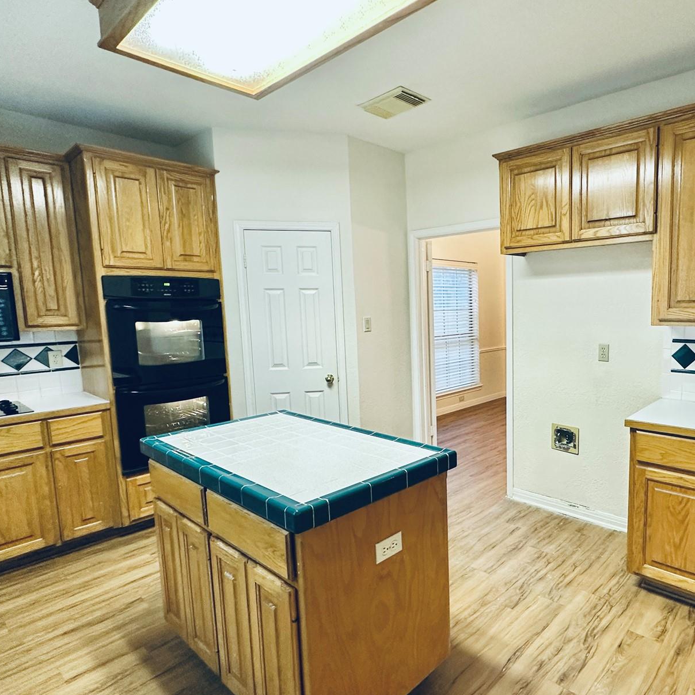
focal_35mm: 21
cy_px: 359
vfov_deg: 72.1
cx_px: 474
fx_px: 477
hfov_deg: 69.7
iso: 200
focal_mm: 2.22
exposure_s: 1/60
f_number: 2.2
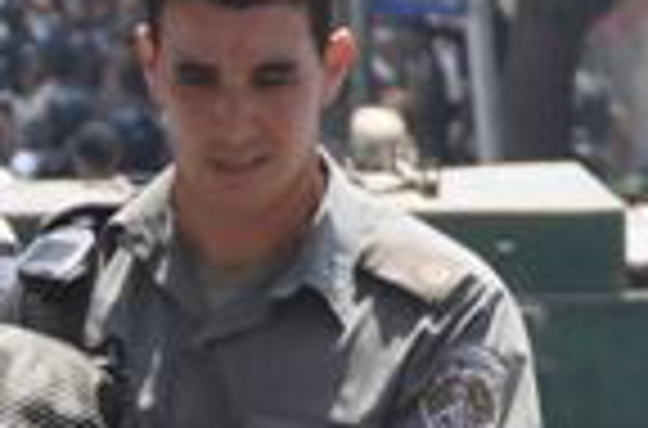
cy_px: 897
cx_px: 828
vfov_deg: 1.3
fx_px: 18238
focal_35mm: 1017
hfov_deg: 2.0
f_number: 9
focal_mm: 95
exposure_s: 1/320
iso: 200
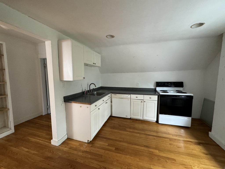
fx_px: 91
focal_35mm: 14
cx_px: 112
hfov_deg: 102.1
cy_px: 84
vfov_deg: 85.7
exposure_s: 1/60
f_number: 2.2
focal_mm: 2.22
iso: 500
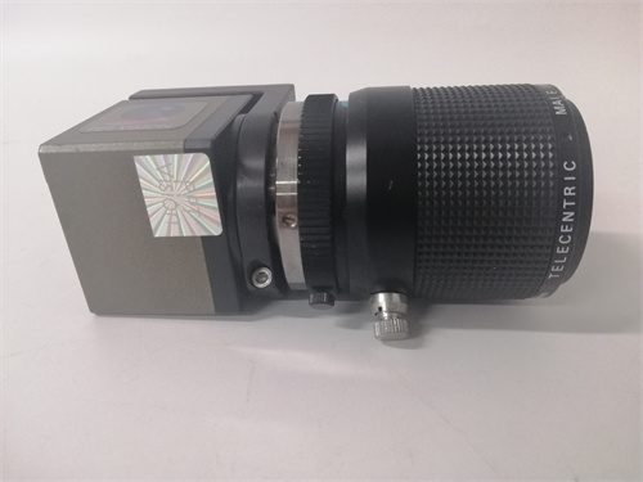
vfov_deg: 53.1
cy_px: 241
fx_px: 483
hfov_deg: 67.3
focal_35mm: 26
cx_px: 322
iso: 250
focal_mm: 3.81
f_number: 2.2
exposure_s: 1/33.3
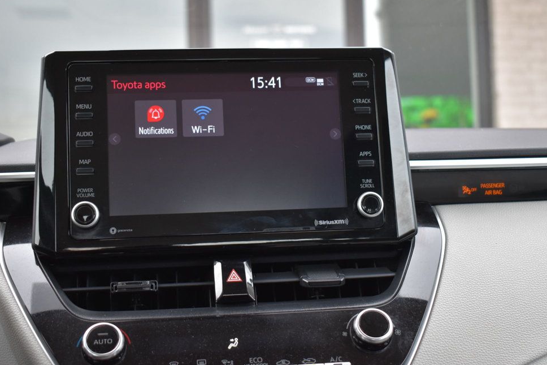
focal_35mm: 56
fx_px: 844
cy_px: 181
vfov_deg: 24.4
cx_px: 285
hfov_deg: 35.9
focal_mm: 35
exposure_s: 1/80
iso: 400
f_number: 4.5
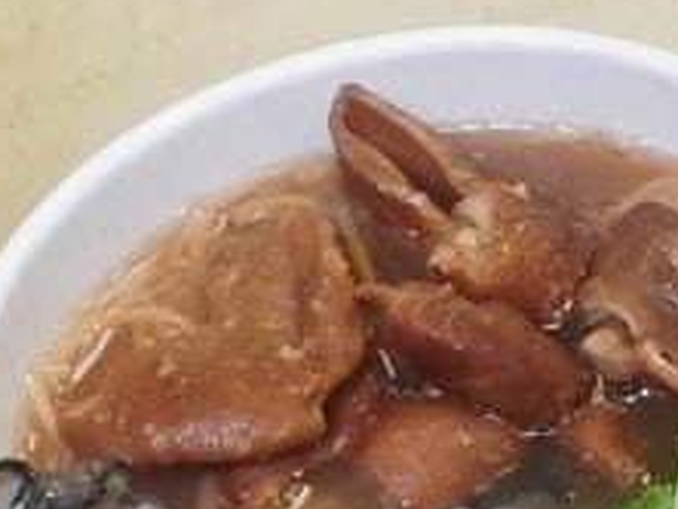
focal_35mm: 125
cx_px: 525
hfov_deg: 15.7
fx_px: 2450
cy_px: 871
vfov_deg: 11.2
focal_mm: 2.03
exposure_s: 1/120
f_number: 1.8
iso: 80
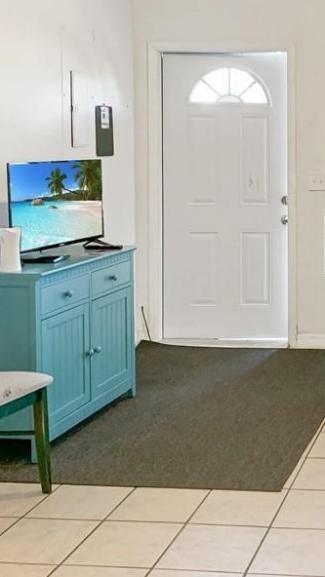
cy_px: 271
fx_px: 751
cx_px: 425
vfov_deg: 42.1
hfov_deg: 21.9
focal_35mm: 49
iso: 200
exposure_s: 1/60
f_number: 1.8
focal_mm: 4.25
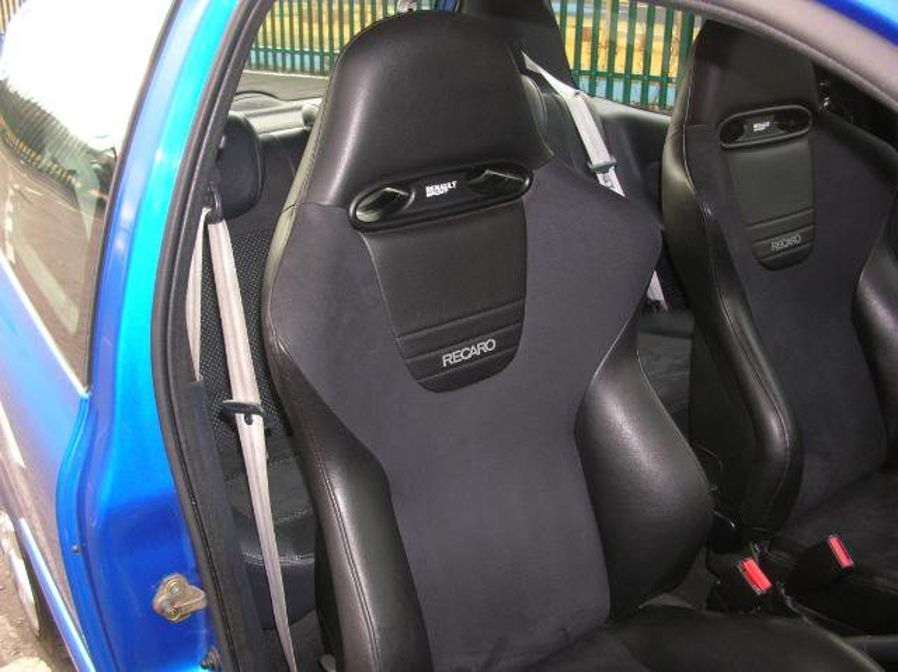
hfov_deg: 52.7
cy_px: 336
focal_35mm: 35
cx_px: 449
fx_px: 907
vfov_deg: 40.6
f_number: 2.8
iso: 61
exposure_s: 1/60.1
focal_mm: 5.8
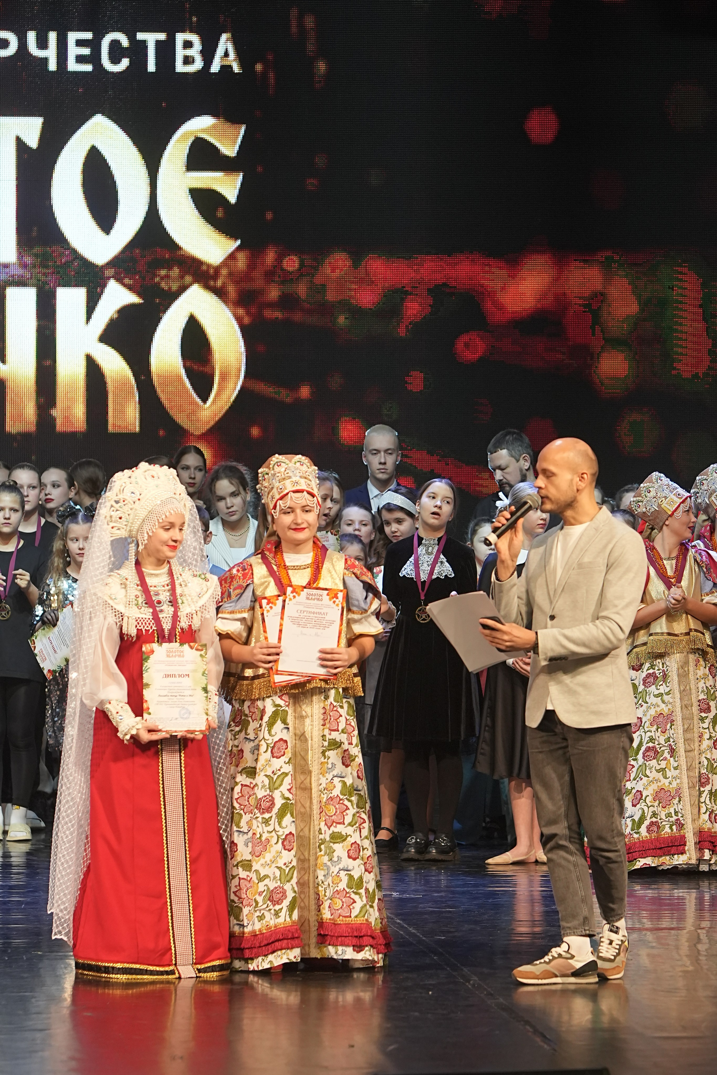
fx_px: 5138
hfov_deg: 8.0
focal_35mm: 172
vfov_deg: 11.9
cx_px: 358
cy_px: 538
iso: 1250
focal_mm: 115
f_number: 4
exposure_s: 1/200
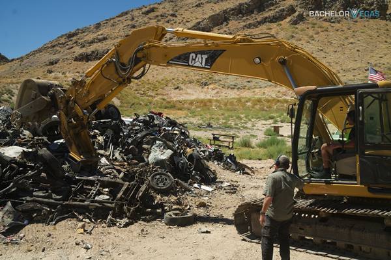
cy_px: 130
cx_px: 196
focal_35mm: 41
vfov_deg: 32.6
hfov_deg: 47.4
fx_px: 445
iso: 100
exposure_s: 1/200
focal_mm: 41
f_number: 5.6
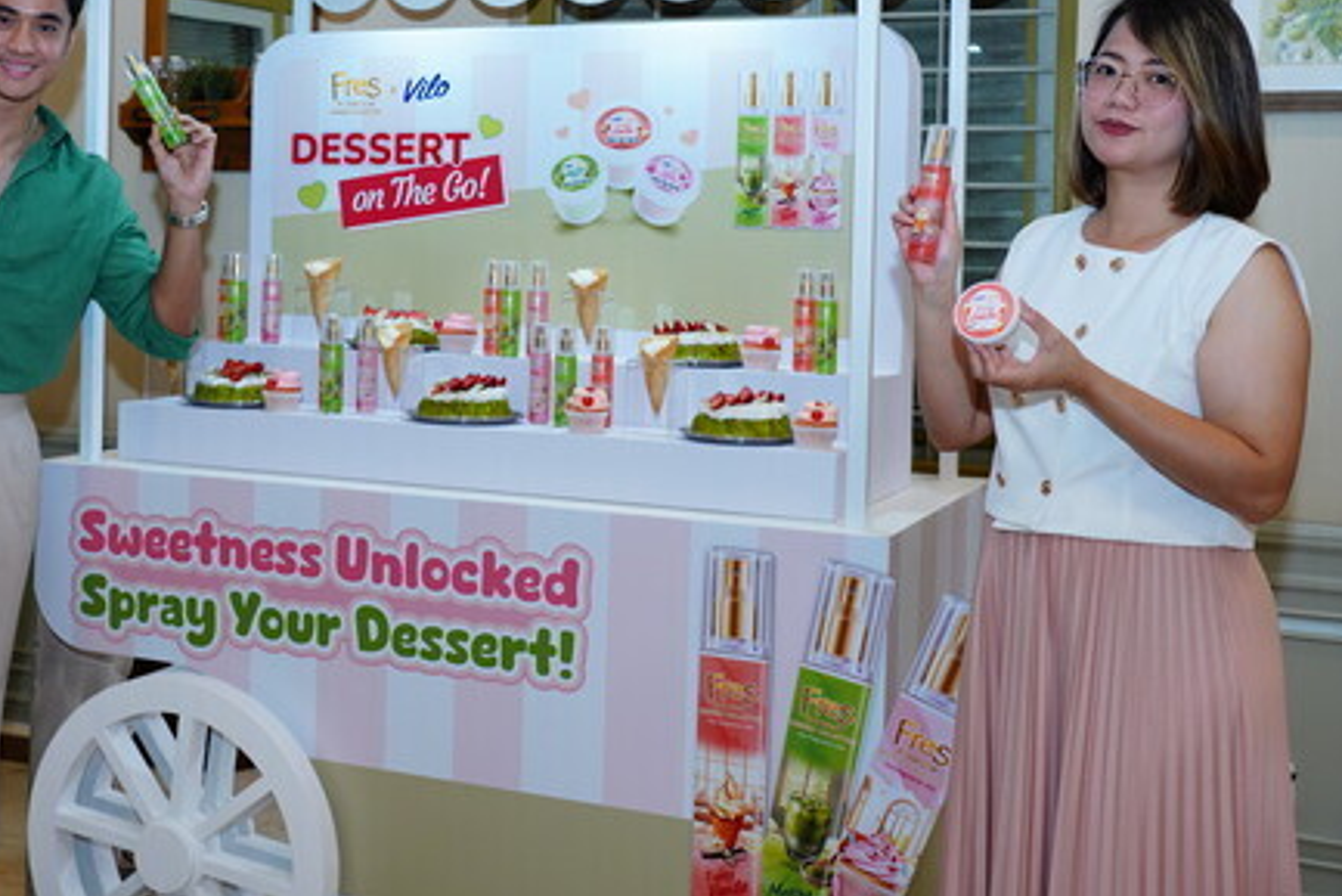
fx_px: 1790
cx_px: 542
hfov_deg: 40.9
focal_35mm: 48
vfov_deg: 27.9
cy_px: 298
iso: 1000
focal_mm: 35
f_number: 4.5
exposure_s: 1/200
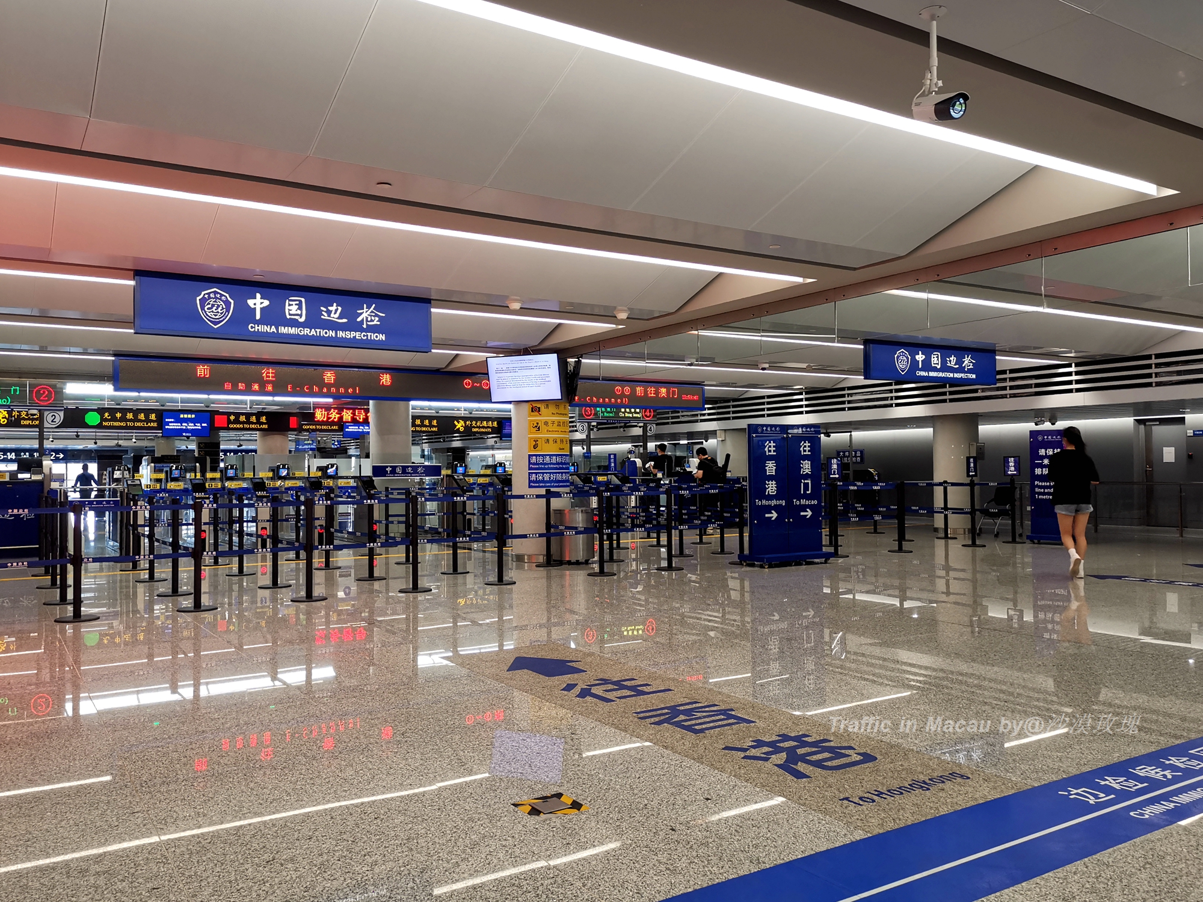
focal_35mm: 27
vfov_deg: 51.4
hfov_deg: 65.3
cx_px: 602
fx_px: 938
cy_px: 451
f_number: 1.8
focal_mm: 4.75
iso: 100
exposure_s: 1/100
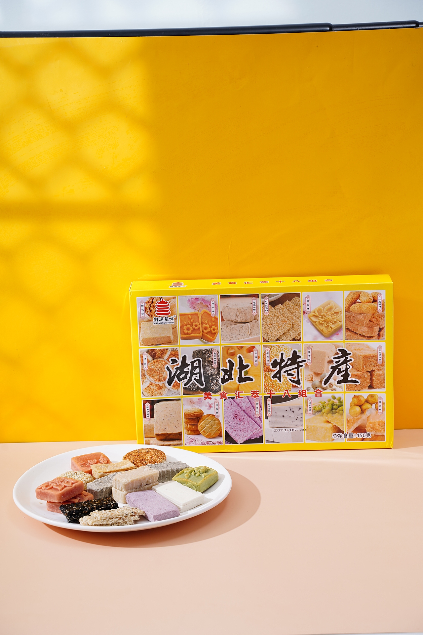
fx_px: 1322
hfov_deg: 18.2
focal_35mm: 75
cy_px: 318
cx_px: 212
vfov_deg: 27.0
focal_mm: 75
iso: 100
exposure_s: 1/125
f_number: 8
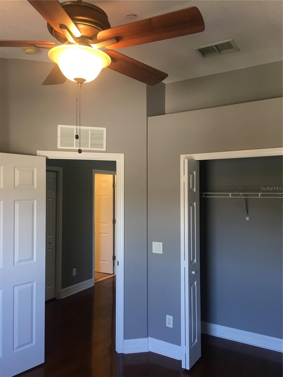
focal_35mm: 29
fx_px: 316
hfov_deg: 48.2
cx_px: 142
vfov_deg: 61.7
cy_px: 188
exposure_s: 1/30
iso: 50
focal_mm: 4.15
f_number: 2.2
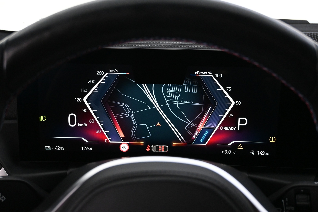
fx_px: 331
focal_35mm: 38
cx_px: 159
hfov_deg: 51.3
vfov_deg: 35.5
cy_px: 106
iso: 3600
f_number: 4.2
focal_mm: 25
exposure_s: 1/40
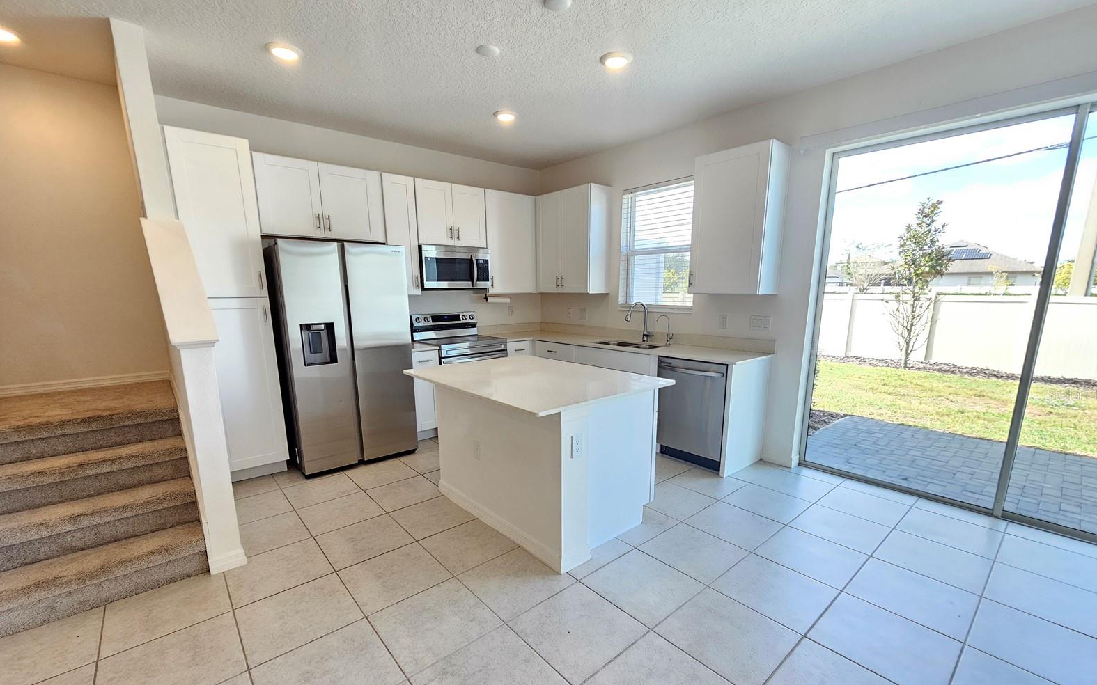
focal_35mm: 14
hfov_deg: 105.3
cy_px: 394
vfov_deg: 78.1
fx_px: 419
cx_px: 556
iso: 80
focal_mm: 2.2
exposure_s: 1/60
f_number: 2.2
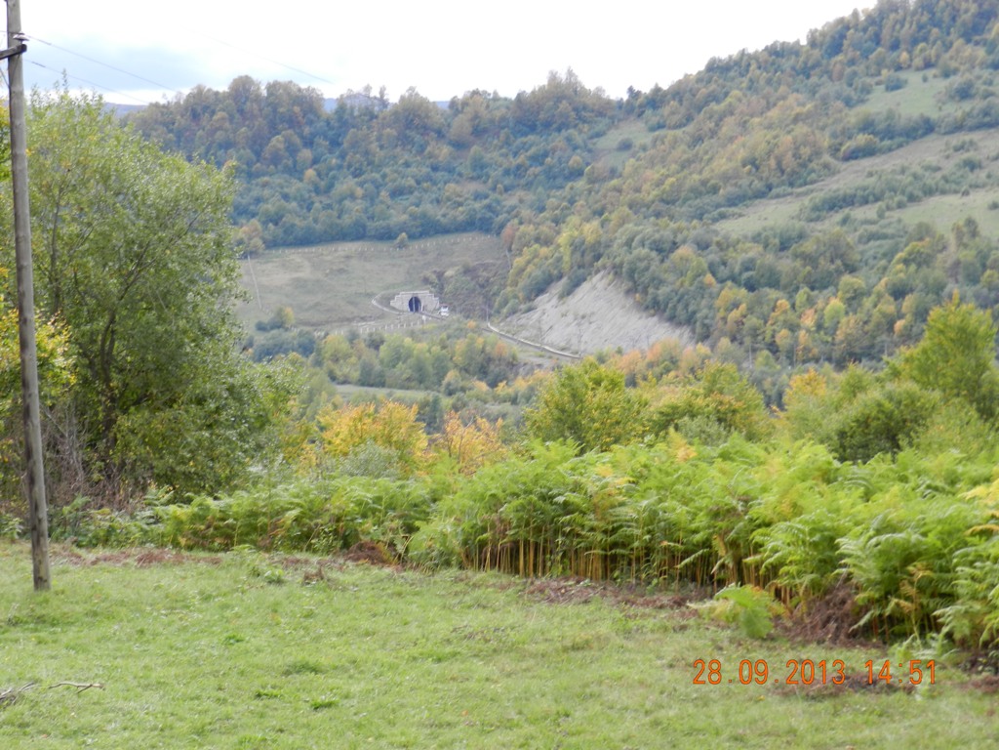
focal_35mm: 84
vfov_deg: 17.6
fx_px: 2424
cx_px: 500
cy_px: 375
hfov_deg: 23.3
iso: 160
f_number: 4.4
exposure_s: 1/160
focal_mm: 14.9
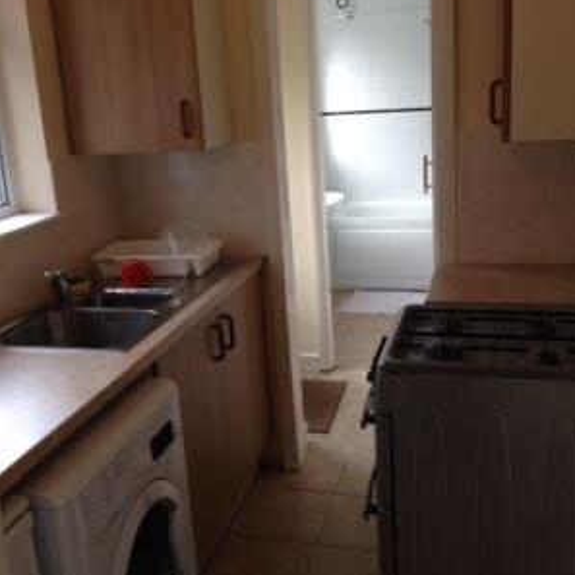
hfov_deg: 39.2
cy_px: 268
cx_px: 285
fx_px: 808
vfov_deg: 39.1
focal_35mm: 43
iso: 50
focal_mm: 4.12
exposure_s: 1/20
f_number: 2.4
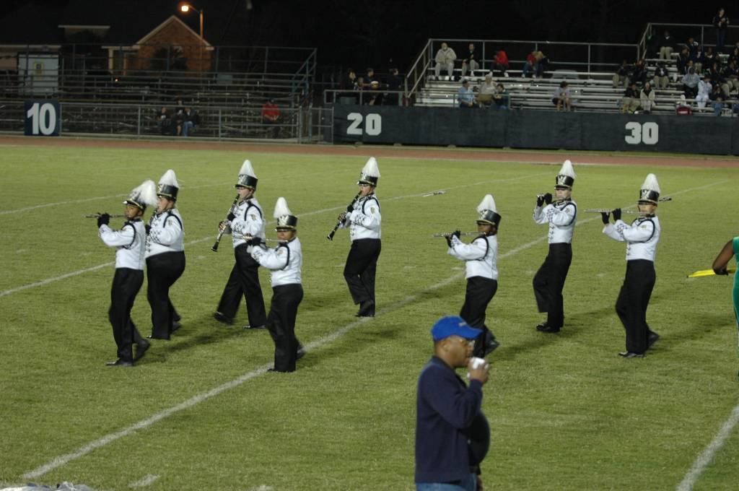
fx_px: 2522
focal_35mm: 123
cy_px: 246
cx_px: 370
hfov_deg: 16.7
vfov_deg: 11.1
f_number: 2.8
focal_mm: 82
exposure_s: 1/60
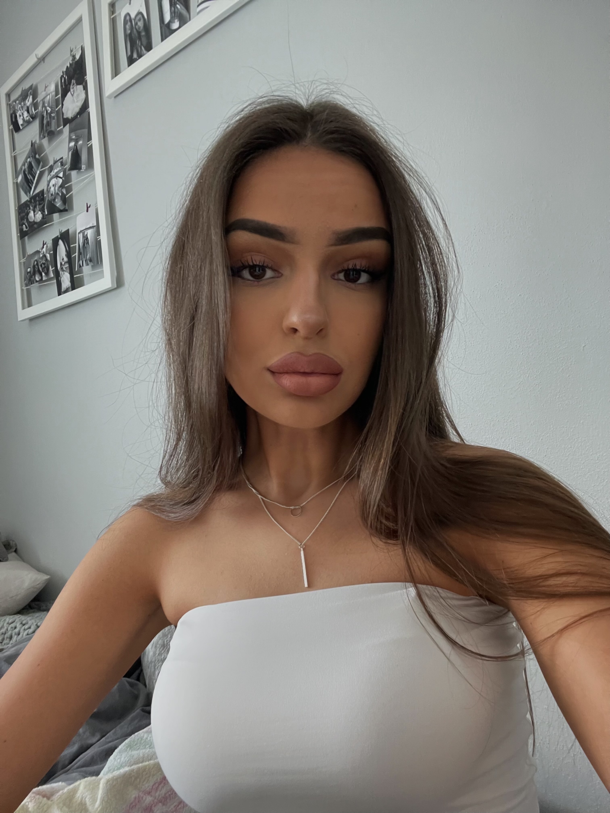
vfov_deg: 73.9
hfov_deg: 58.9
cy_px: 406
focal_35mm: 23
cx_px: 305
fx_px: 540
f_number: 2.2
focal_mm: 2.71
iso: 320
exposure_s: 1/60
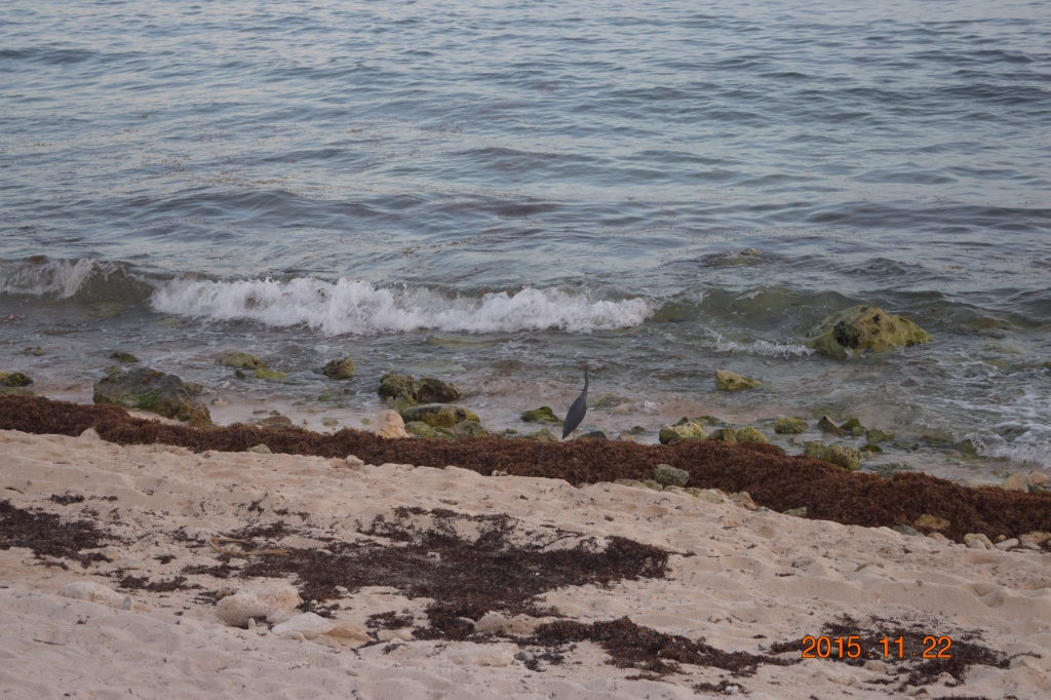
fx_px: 2408
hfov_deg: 24.6
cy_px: 350
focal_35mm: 82
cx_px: 526
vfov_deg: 16.5
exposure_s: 1/125
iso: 200
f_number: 5.6
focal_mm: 55
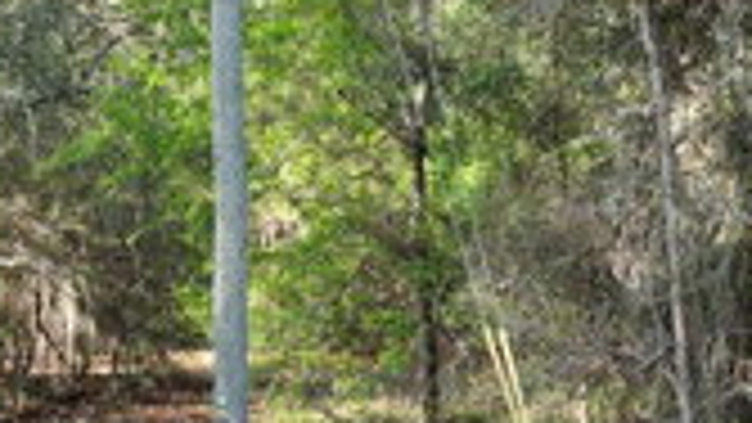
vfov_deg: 15.1
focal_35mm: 80
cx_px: 230
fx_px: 1595
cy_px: 266
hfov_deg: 26.3
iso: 150
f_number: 1.7
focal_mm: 6.72
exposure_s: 1/500
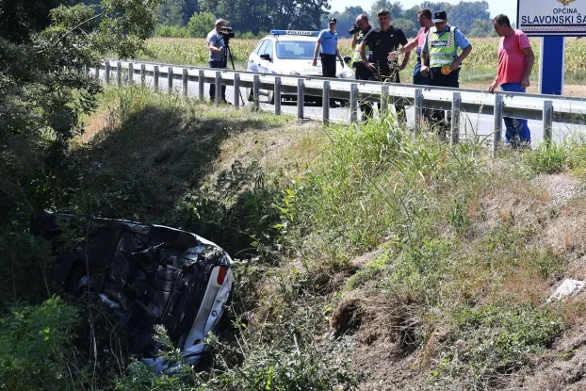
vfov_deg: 8.3
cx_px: 315
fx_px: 2686
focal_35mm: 165
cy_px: 177
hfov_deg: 12.4
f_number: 11
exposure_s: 1/2000
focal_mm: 90
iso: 1600
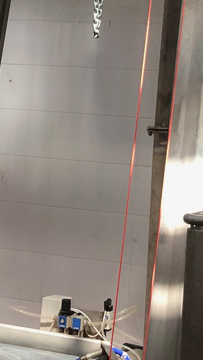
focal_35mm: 106
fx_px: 1014
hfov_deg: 11.4
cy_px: -45
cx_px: 122
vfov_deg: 19.3
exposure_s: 1/30
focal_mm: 4
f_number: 1.8
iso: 32
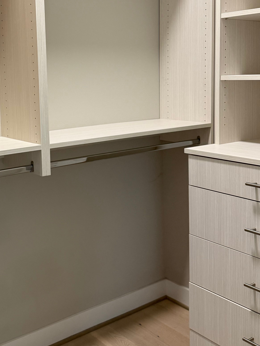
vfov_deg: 42.5
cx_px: 64
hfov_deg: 32.2
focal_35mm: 44
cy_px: 121
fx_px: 441
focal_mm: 6.76
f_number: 1.78
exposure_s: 1/60
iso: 320
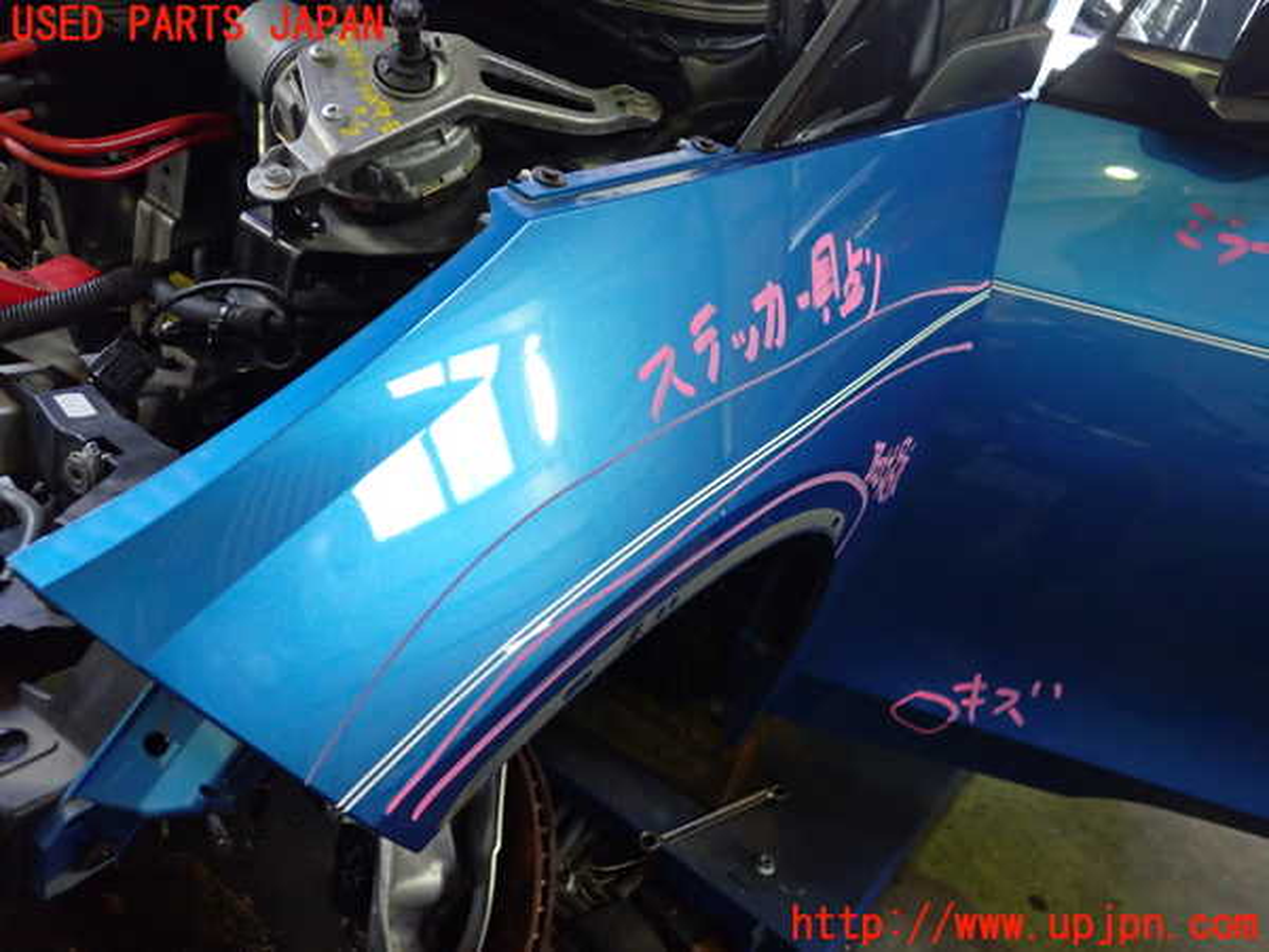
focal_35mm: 30
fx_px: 1100
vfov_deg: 46.8
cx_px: 634
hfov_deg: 60.0
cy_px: 476
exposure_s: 1/80
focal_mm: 5.4
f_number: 2.3
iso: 800
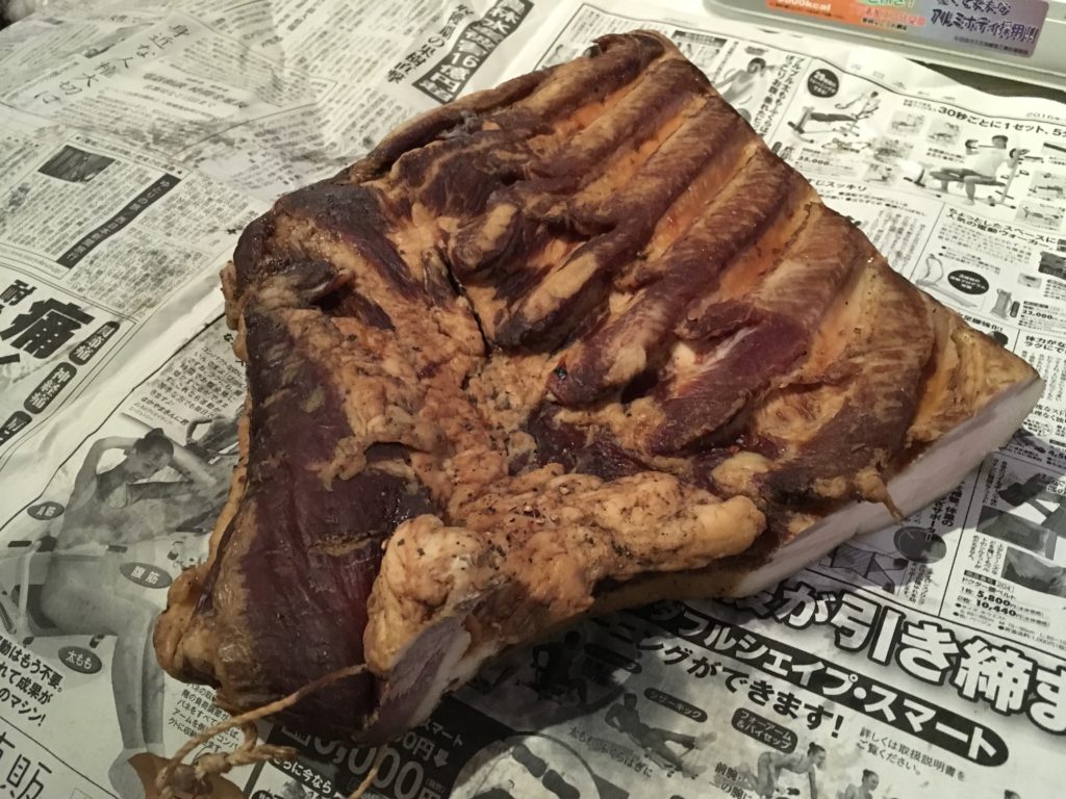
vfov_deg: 48.2
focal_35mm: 29
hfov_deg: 61.7
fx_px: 893
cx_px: 533
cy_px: 400
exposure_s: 1/15
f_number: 2.2
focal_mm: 4.15
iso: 320
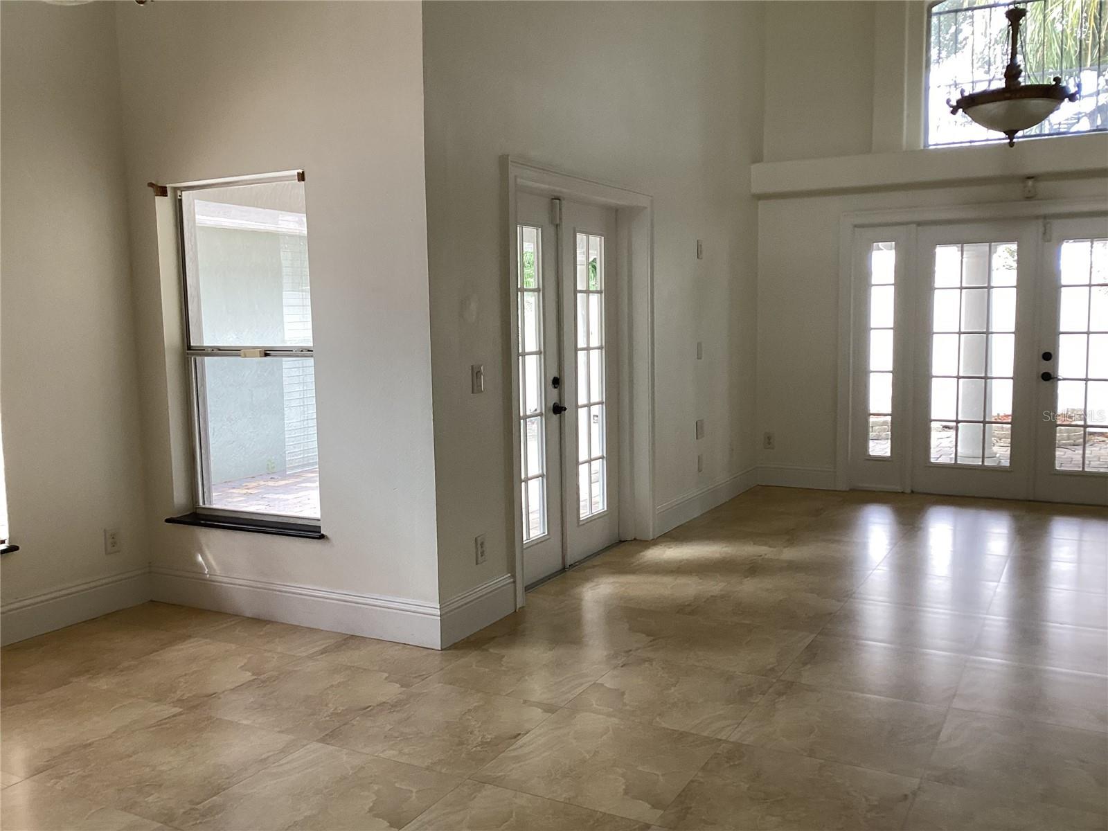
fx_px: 992
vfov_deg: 45.4
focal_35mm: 31
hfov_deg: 58.4
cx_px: 554
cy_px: 416
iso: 80
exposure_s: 1/120
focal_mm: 3.3
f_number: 2.4
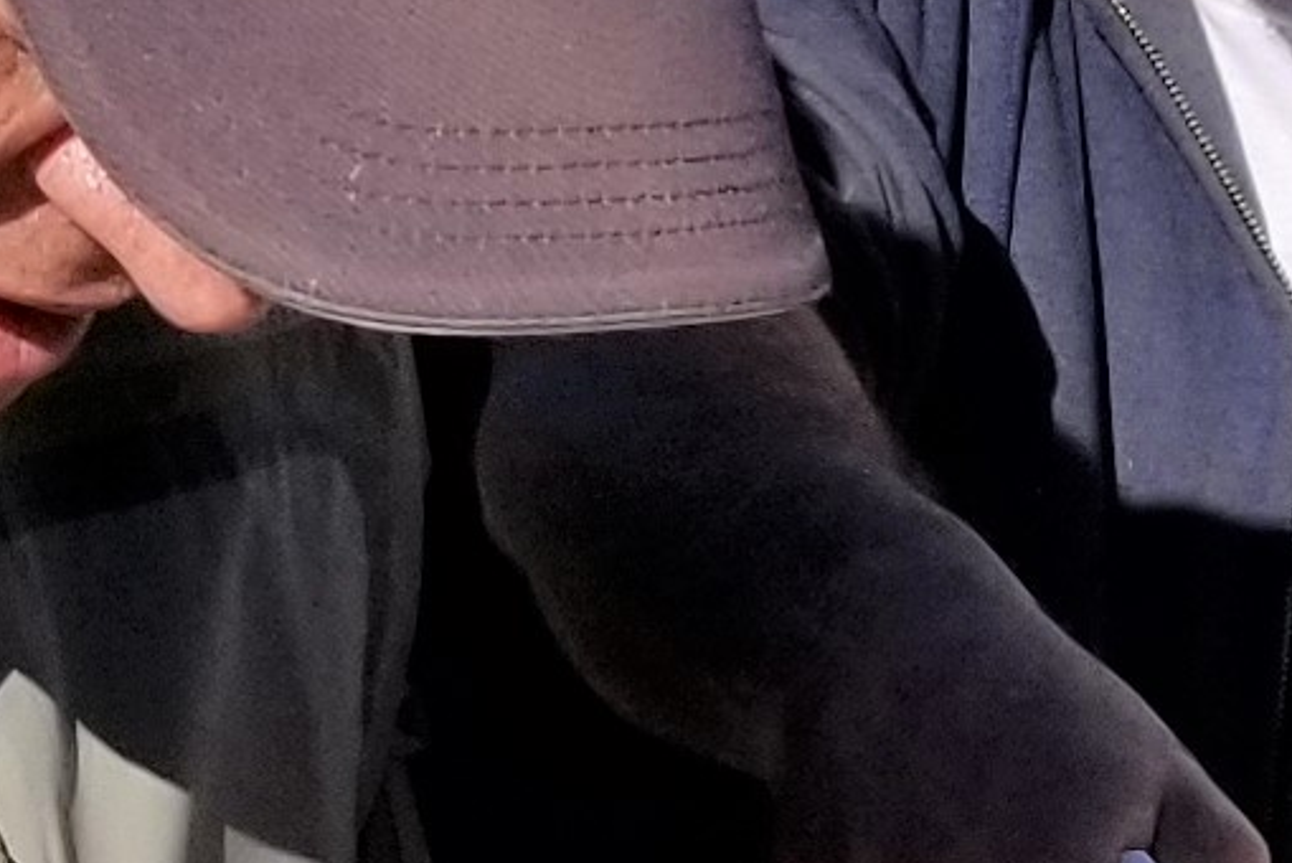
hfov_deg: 9.2
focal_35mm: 214
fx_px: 7684
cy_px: 1348
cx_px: 2259
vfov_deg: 6.3
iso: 50
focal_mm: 4.25
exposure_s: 1/4192
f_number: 1.7
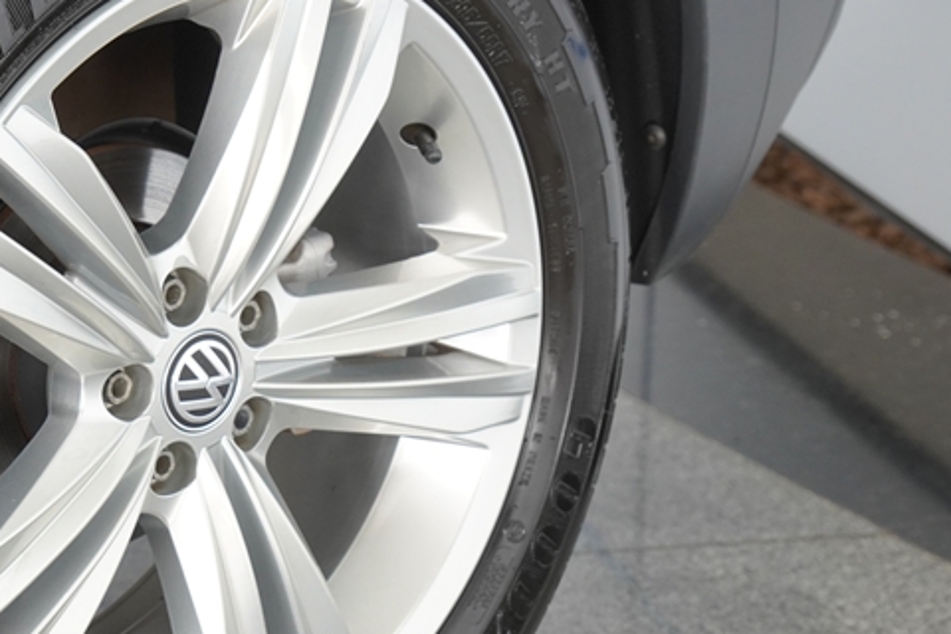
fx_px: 4226
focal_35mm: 160
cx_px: 18
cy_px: 407
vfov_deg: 8.6
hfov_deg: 12.7
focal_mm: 50
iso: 640
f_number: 4
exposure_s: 1/160
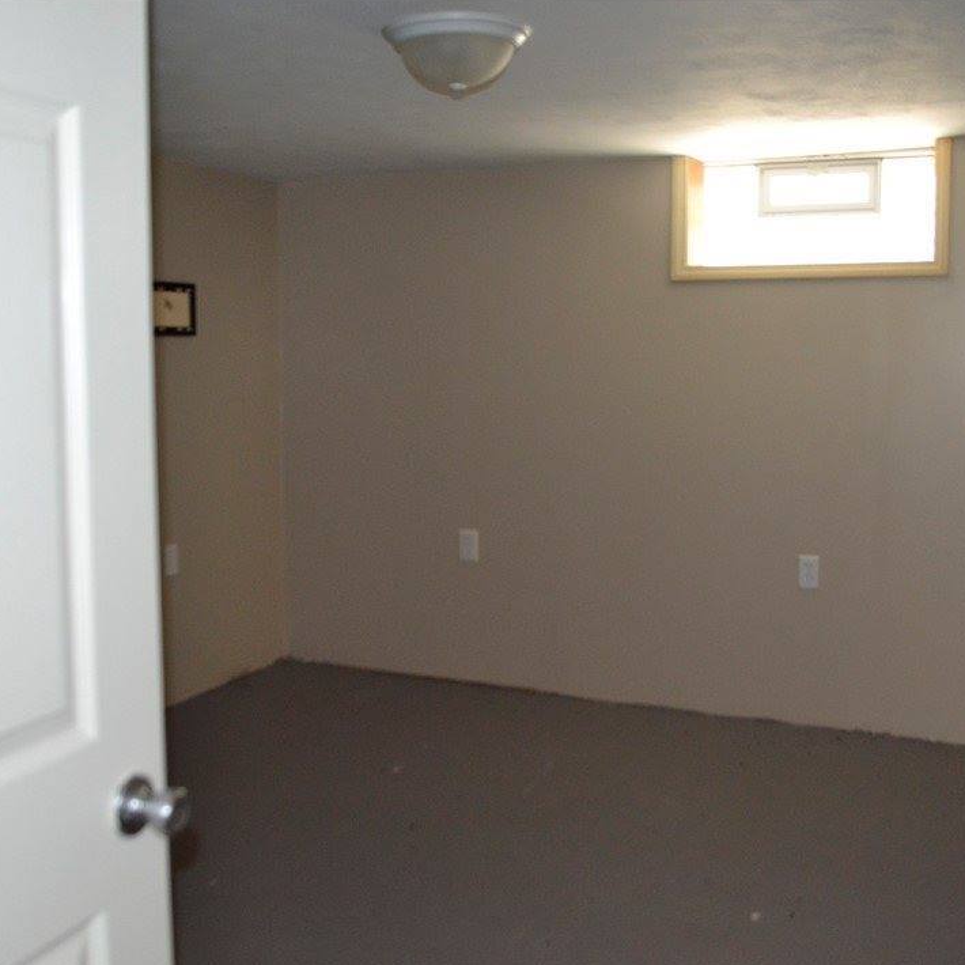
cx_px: 468
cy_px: 484
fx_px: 1230
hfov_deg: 42.8
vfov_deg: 42.8
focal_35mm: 39
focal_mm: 20
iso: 1400
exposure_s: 1/60
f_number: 3.8
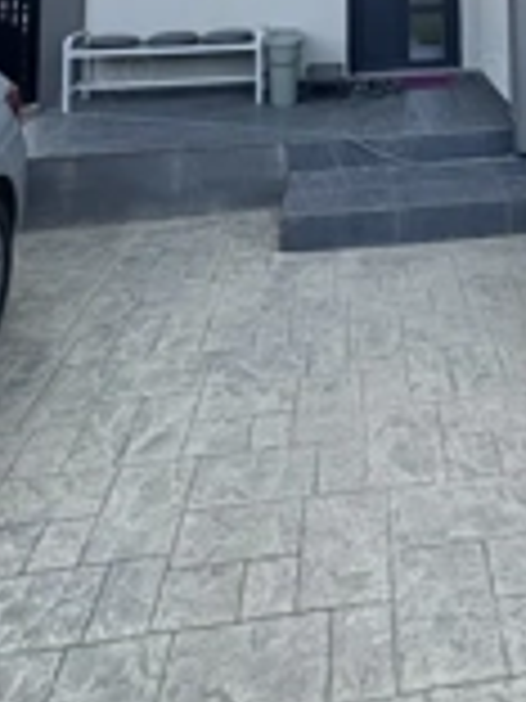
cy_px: -144
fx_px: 729
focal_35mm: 36
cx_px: 450
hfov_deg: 37.6
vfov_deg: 38.0
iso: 40
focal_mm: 2.22
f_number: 2.2
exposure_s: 1/245
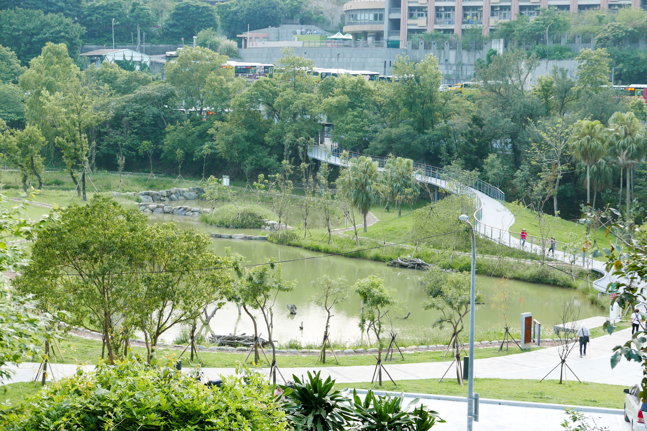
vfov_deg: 19.2
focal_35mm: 71
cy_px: 217
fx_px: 1276
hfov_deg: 28.5
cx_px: 325
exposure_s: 1/125
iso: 200
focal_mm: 31.5
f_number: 4.5
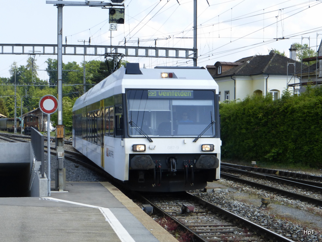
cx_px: 161
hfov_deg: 33.8
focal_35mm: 57
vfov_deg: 25.7
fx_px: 531
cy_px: 121
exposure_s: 1/320
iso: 100
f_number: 4.6
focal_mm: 9.7
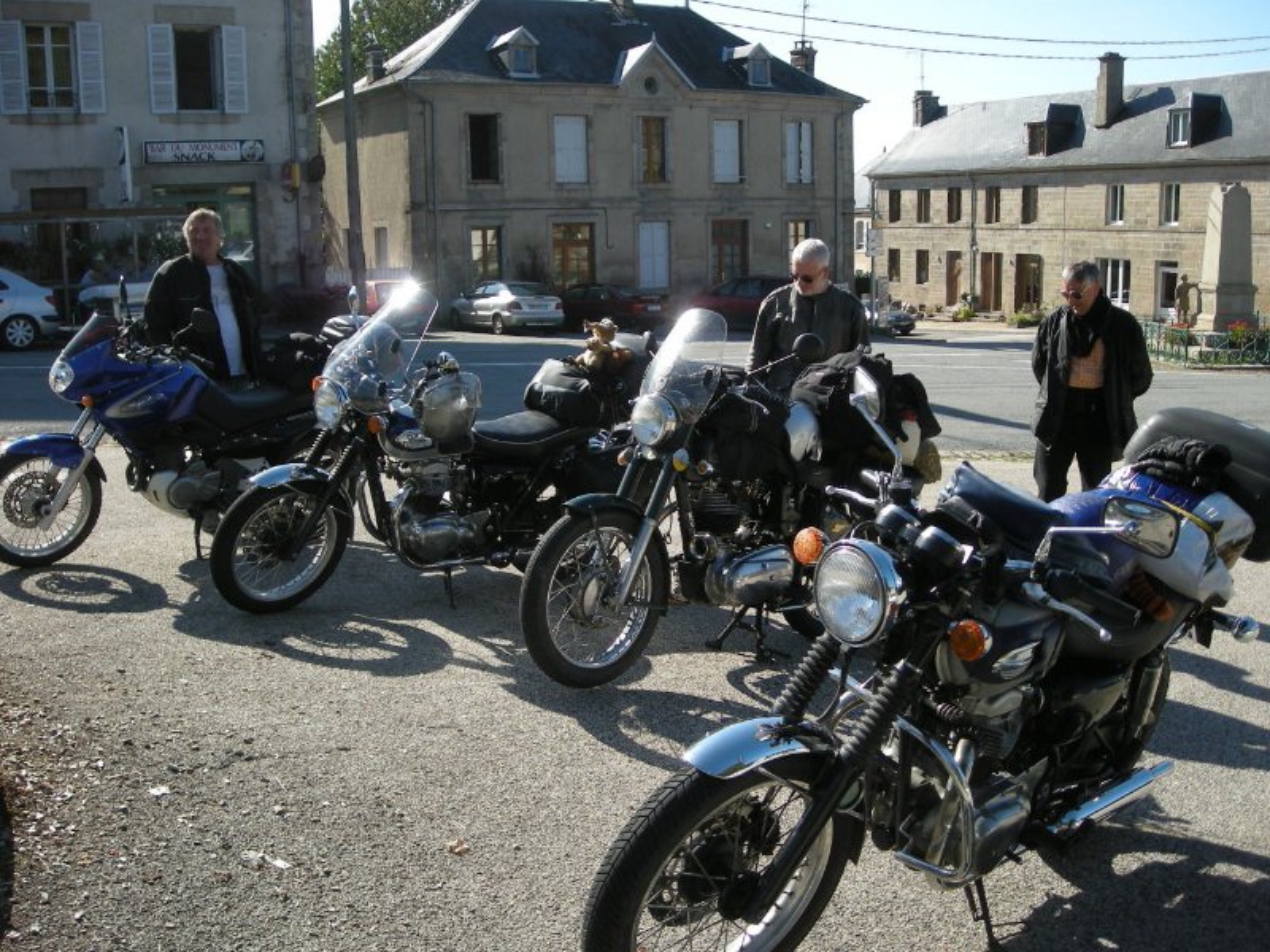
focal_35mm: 35
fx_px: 1284
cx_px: 635
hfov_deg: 52.6
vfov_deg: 40.7
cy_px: 476
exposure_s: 1/493
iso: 50
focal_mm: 5.7
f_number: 2.8
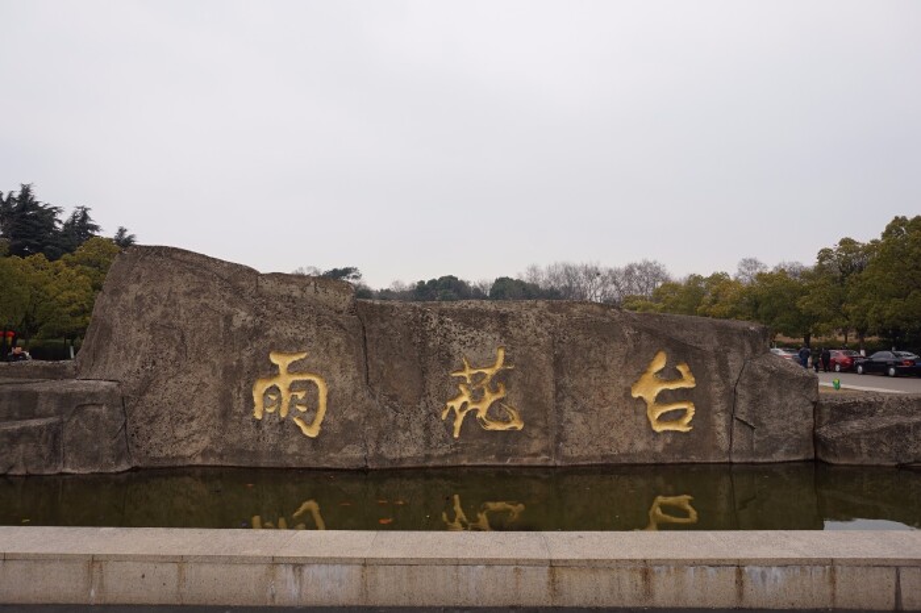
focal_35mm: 24
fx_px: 614
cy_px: 306
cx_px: 460
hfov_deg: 73.8
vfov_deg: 53.1
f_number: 8
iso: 100
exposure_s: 1/80
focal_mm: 16
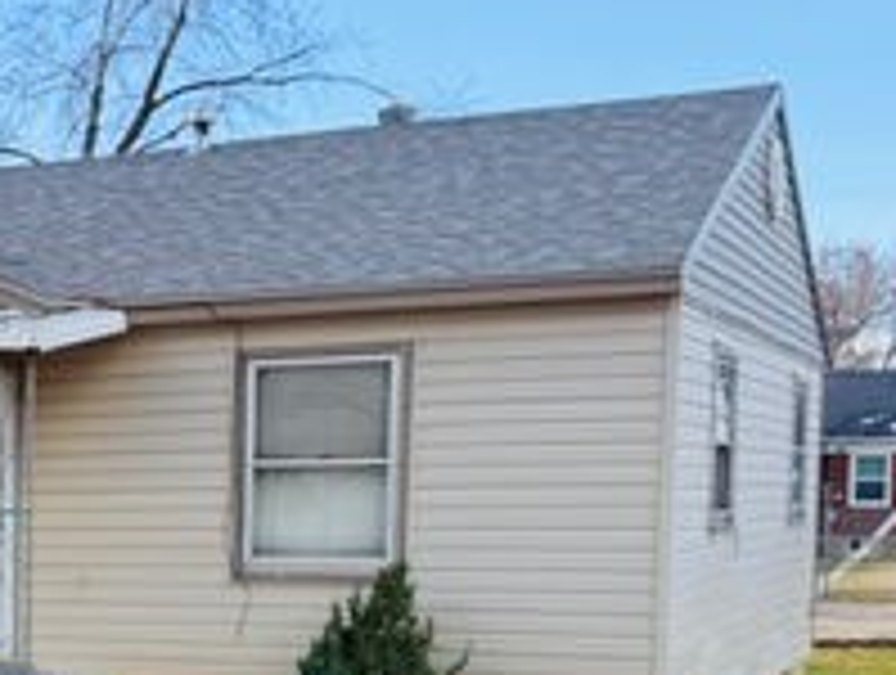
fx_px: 1997
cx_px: -180
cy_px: 670
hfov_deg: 23.2
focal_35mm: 77
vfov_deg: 18.7
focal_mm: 6.76
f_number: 1.78
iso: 100
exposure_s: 1/2801
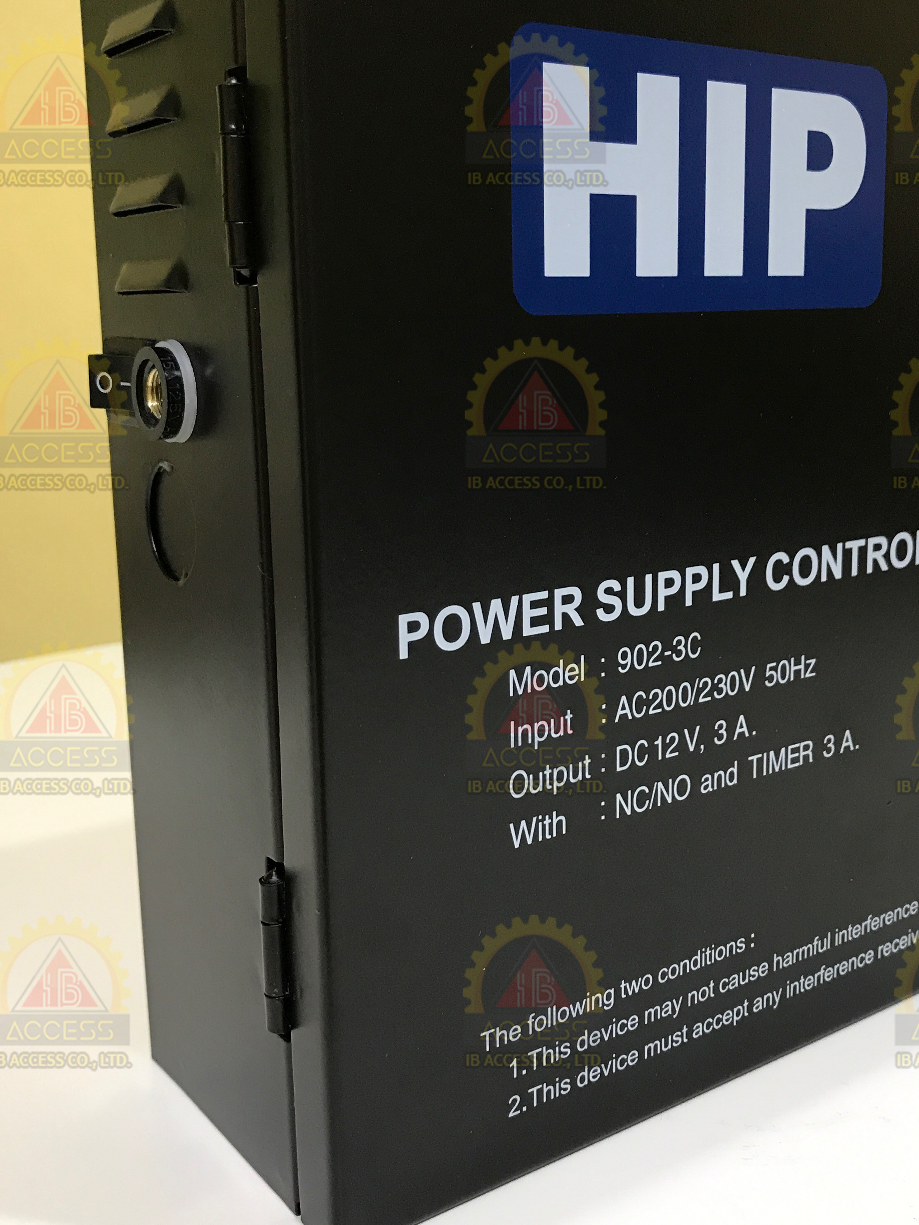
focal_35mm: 38
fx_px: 1345
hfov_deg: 37.7
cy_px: 555
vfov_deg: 48.9
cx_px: 521
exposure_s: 1/17
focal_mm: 3.99
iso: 50
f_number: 1.8
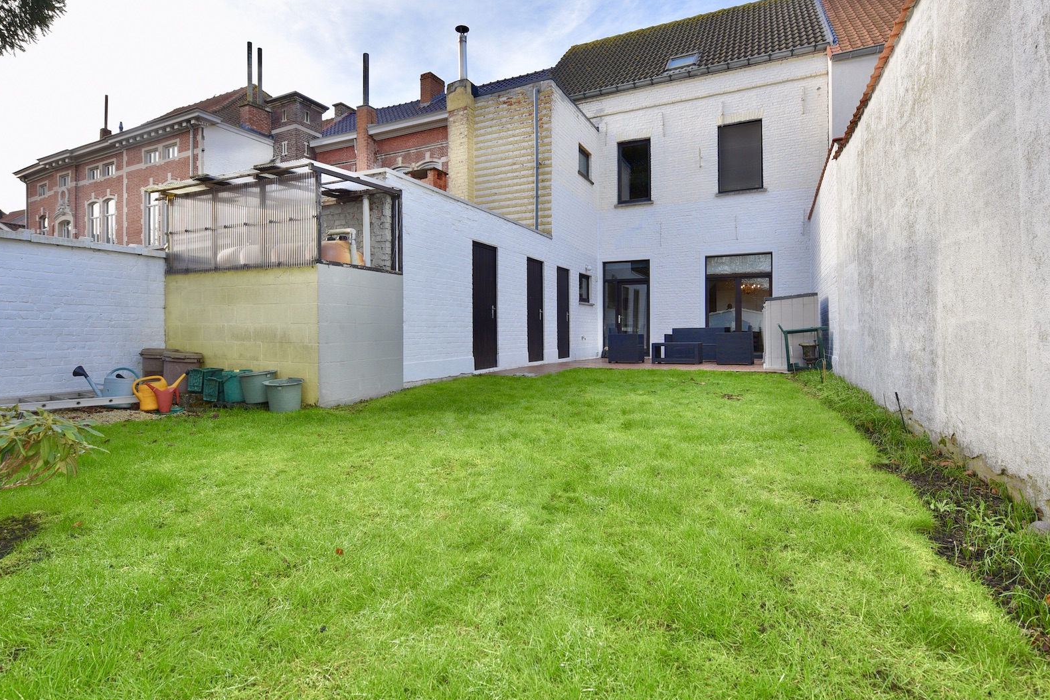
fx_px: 496
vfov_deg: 70.4
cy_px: 340
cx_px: 533
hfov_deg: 93.3
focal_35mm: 17
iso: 200
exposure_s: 1/200
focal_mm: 14
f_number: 6.3
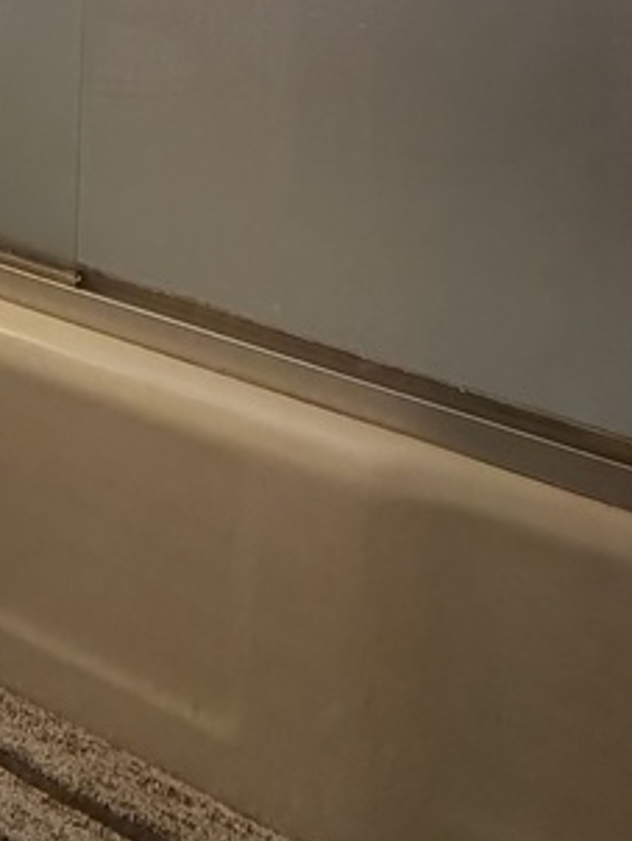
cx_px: -251
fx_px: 1215
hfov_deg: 24.3
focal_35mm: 50
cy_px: -337
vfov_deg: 28.6
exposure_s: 1/120
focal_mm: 2.22
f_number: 2.2
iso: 50
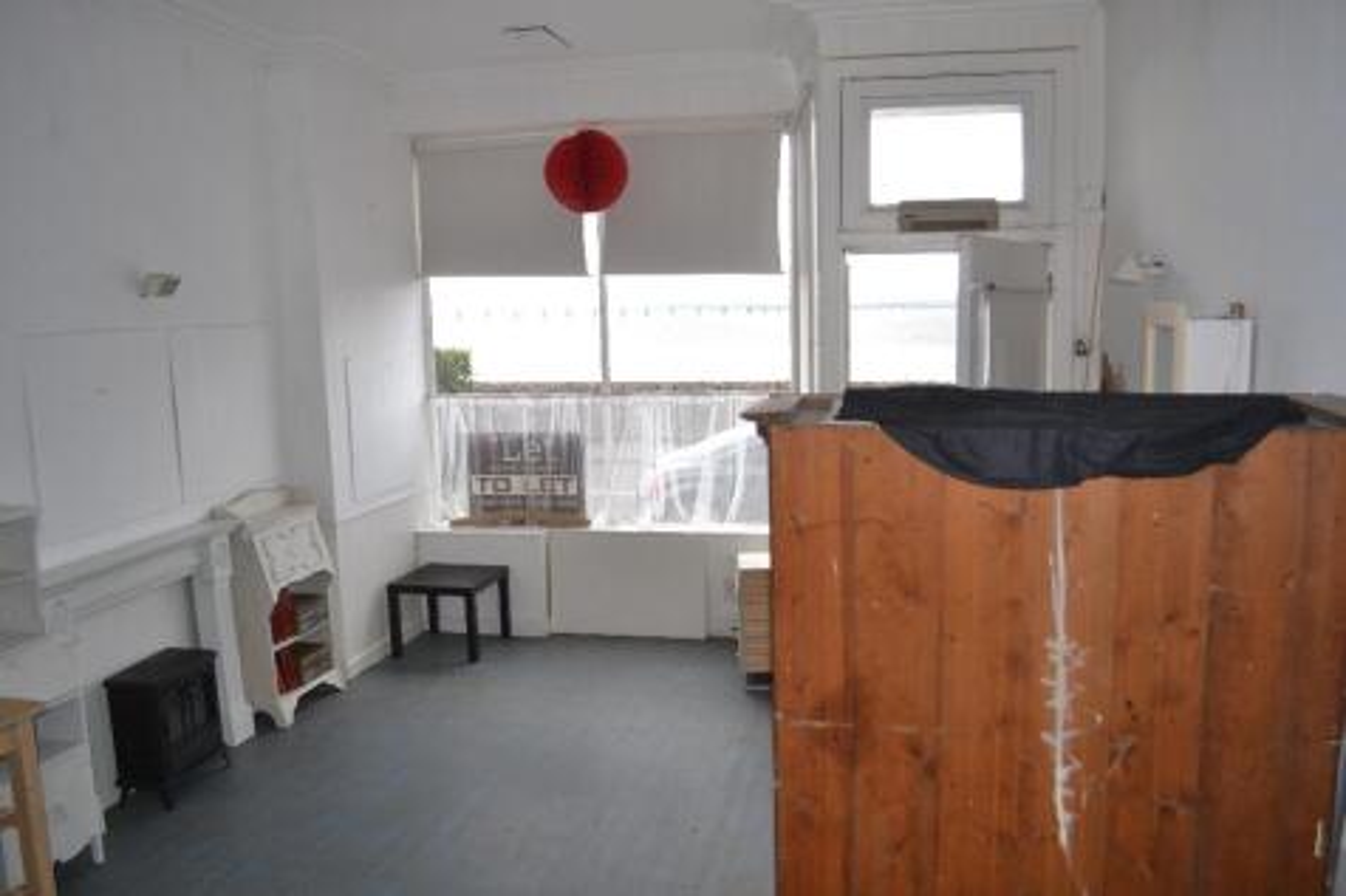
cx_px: 673
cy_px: 448
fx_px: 1009
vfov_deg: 47.9
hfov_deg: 67.4
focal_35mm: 27
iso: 400
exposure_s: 1/100
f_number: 4
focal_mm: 18
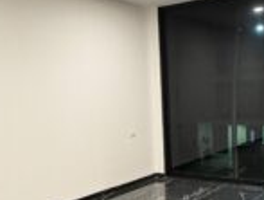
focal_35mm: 38
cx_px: 162
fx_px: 291
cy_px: 133
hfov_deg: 48.5
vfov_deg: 37.5
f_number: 2.2
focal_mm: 2.22
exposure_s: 1/60
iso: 640
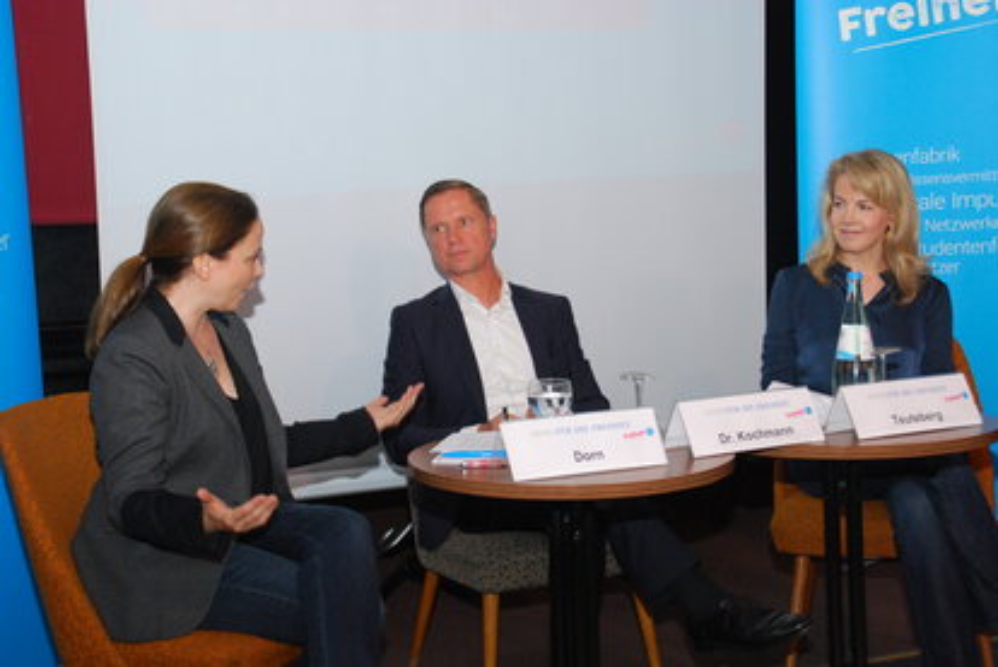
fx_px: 1582
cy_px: 334
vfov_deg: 23.8
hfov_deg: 35.0
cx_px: 499
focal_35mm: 57
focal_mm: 38
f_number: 7.1
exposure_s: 1/60
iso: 800
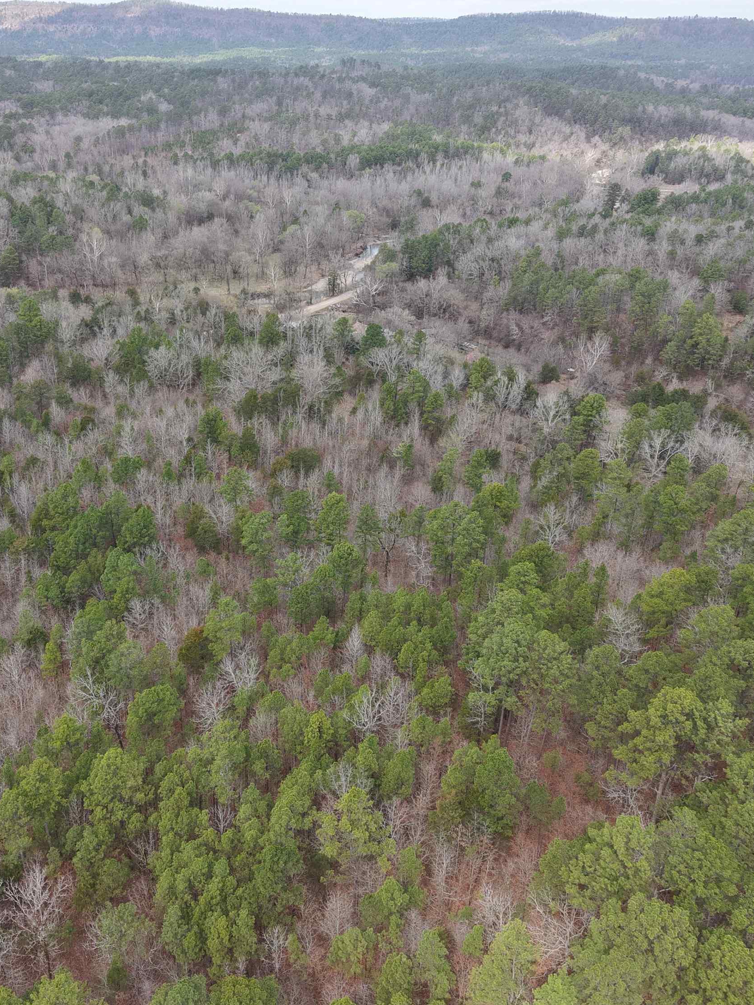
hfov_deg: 42.5
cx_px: 264
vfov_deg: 55.3
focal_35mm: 33
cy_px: 494
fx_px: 958
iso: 260
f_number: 1.8
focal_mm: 8.67
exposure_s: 1/1500
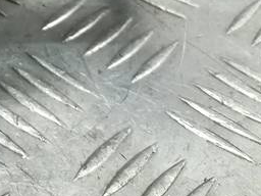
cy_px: -108
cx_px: -125
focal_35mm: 100
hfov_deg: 17.7
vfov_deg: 13.8
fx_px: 754
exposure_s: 1/50
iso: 100
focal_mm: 4.6
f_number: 1.8
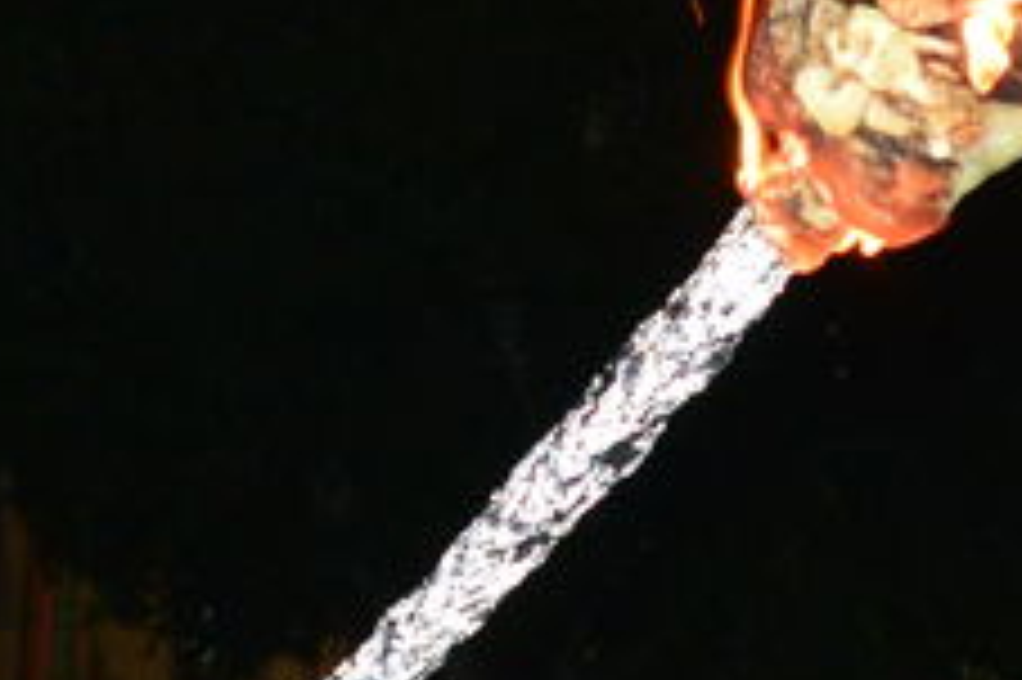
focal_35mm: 173
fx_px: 4908
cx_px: 441
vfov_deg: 7.9
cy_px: 500
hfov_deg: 11.9
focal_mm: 28
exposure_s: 1/100
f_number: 5.6
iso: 2000
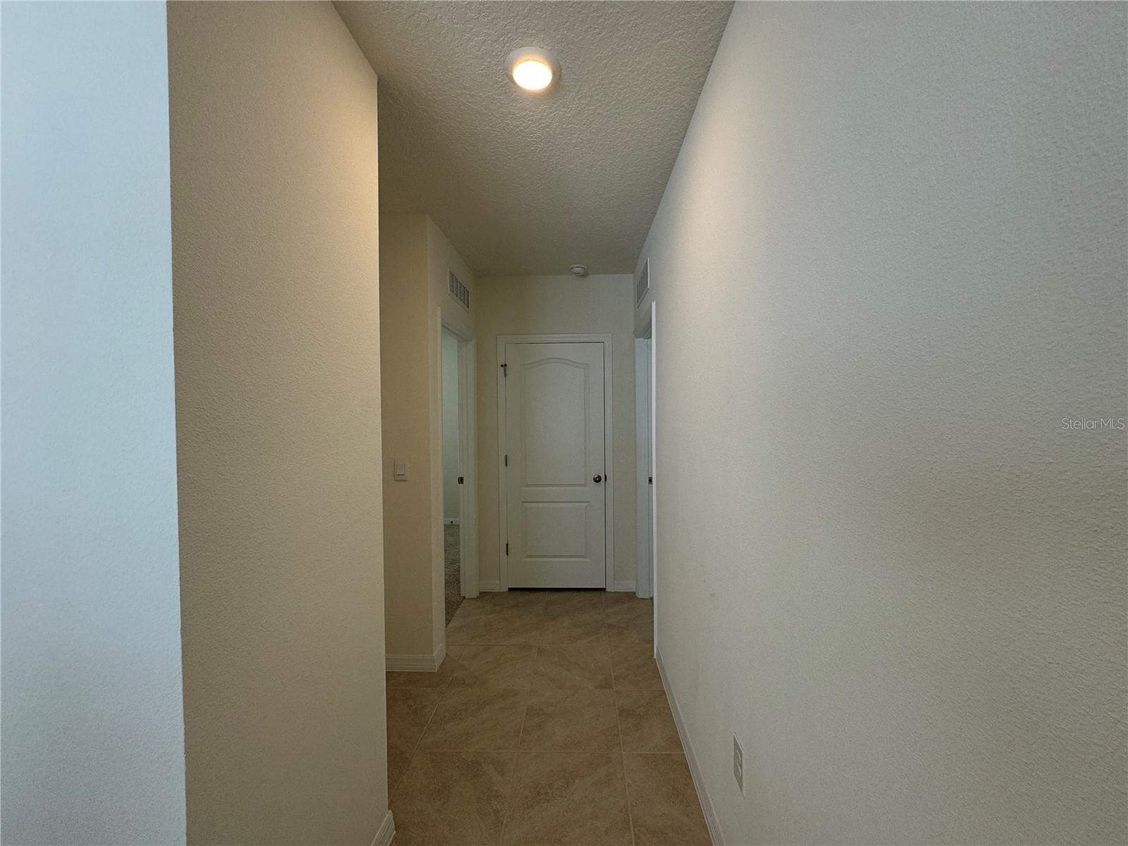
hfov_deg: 102.1
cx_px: 564
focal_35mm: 14
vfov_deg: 85.7
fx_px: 456
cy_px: 423
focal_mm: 2.22
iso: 80
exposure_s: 1/120
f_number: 2.2
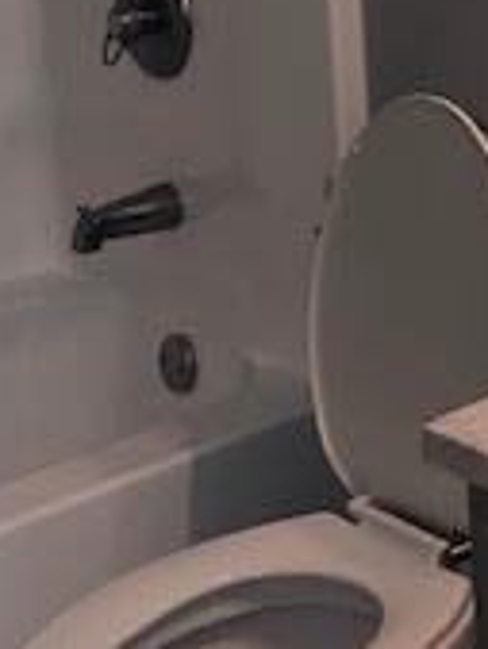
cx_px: 753
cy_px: -58
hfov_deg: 13.1
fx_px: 1990
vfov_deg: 17.9
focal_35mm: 106
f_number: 1.8
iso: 32
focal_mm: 4
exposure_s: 1/14
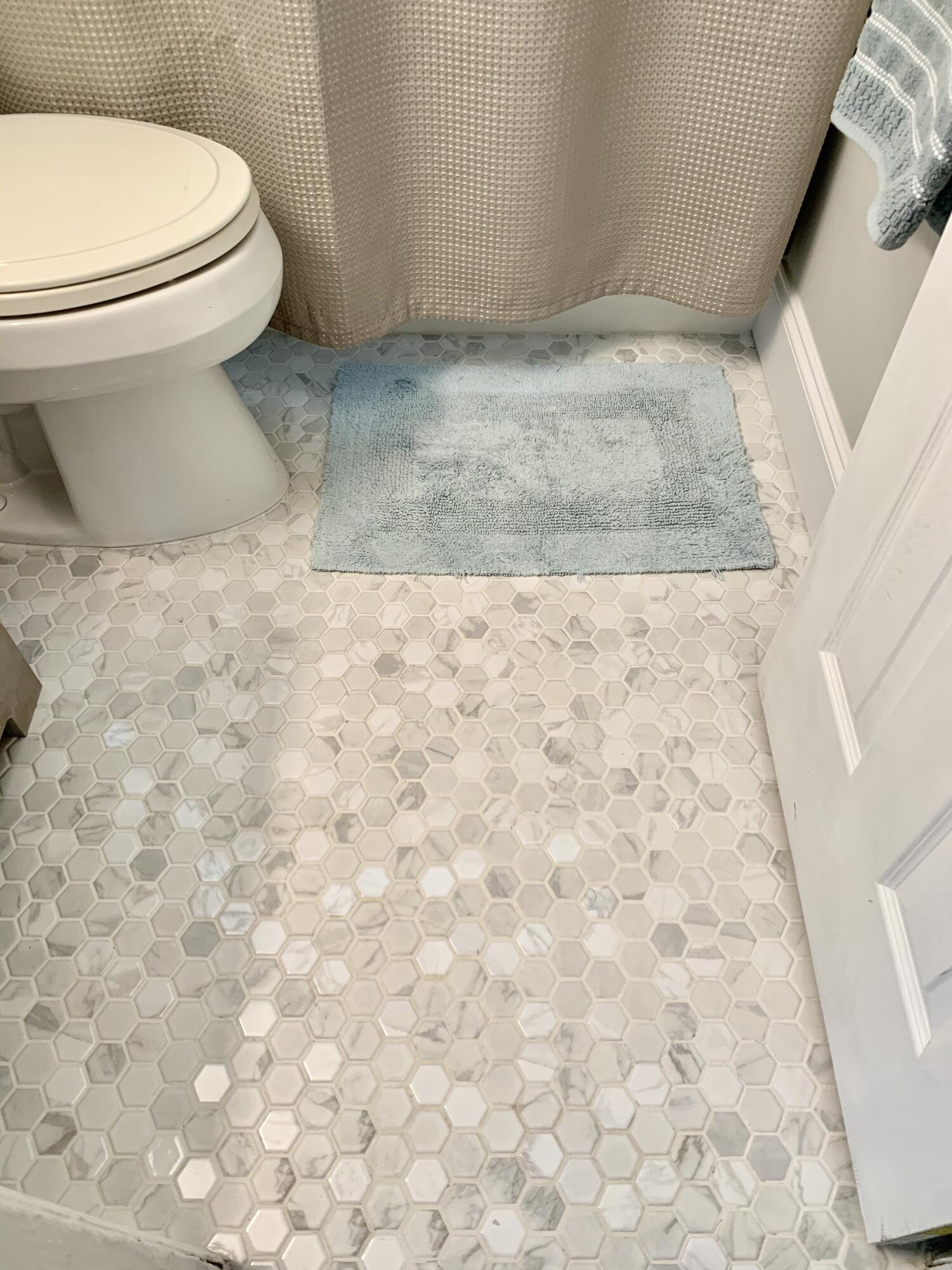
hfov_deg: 53.1
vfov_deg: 67.3
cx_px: 476
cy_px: 635
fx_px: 953
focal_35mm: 26
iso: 100
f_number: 1.8
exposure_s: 1/60
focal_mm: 4.25
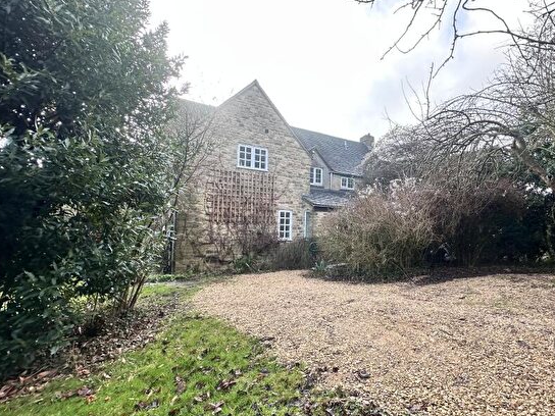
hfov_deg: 87.2
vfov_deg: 71.6
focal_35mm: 18
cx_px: 315
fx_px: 289
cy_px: 217
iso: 40
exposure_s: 1/202
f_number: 2.2
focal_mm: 2.22
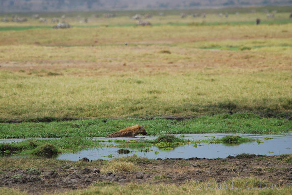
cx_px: 146
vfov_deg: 2.3
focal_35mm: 600
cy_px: 98
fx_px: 4871
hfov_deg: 3.4
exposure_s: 1/500
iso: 160
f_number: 5.6
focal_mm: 400
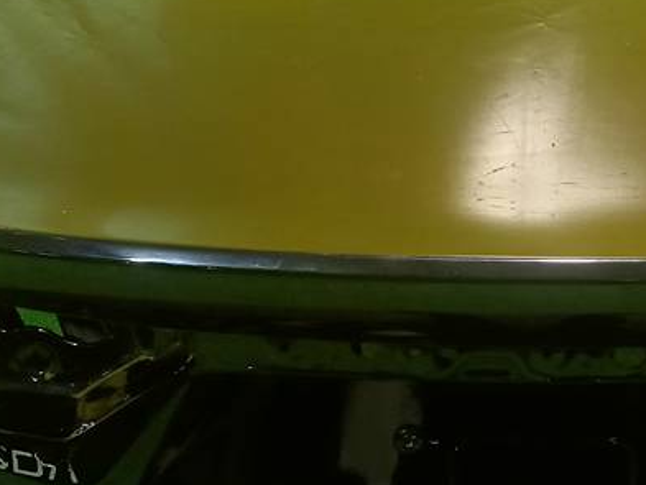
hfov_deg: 26.3
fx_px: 1363
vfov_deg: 20.2
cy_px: 240
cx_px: 482
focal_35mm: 73
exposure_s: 1/33.3
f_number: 2.2
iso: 342
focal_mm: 3.65
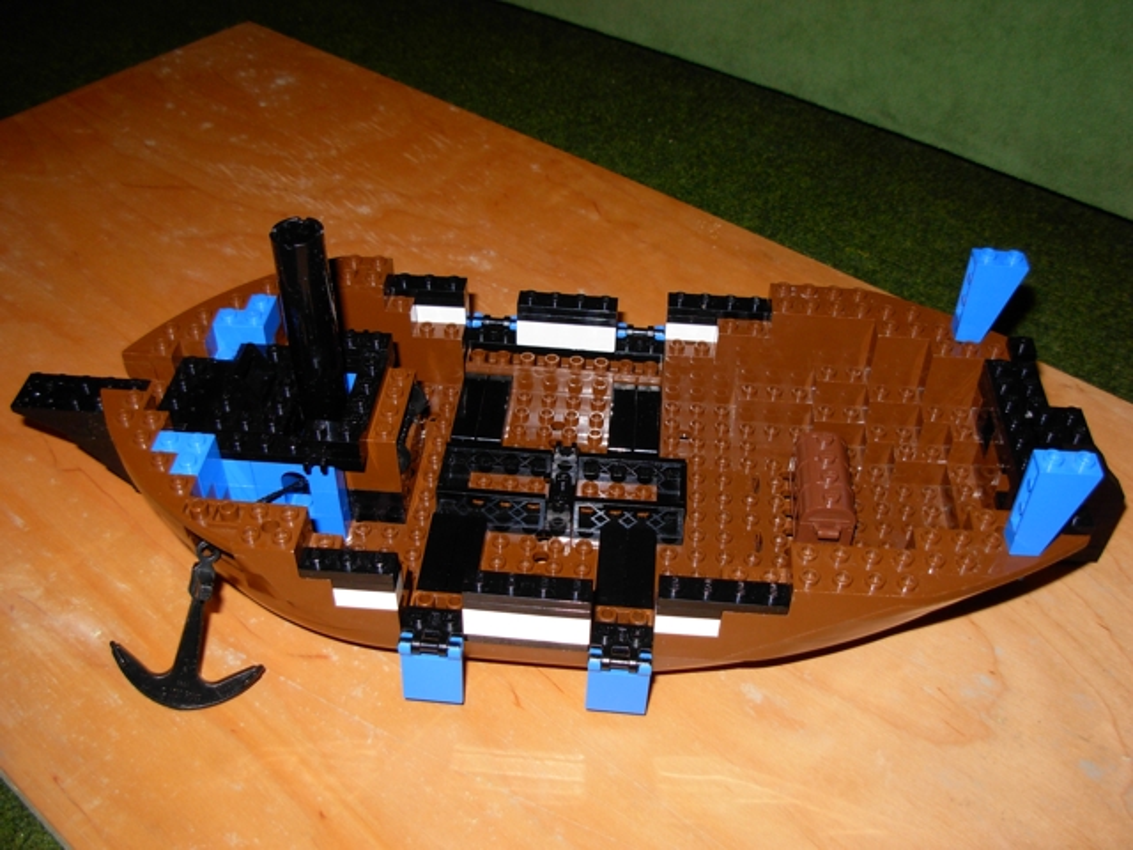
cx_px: 566
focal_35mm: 38
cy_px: 425
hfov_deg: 49.0
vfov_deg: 37.7
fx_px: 1244
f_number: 2.9
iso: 79
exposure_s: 1/22.6
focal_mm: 6.3
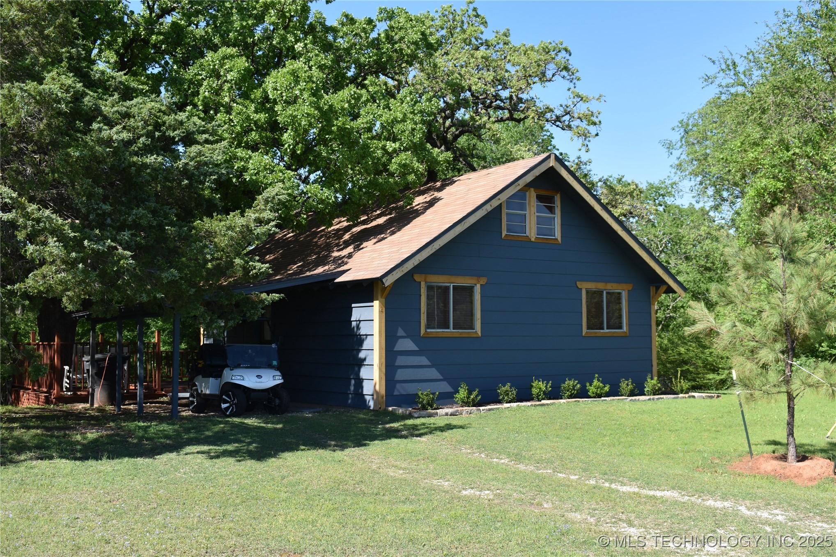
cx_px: 418
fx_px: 871
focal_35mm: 38
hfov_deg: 51.3
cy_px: 278
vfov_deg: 35.5
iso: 100
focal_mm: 25
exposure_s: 1/200
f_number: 7.1
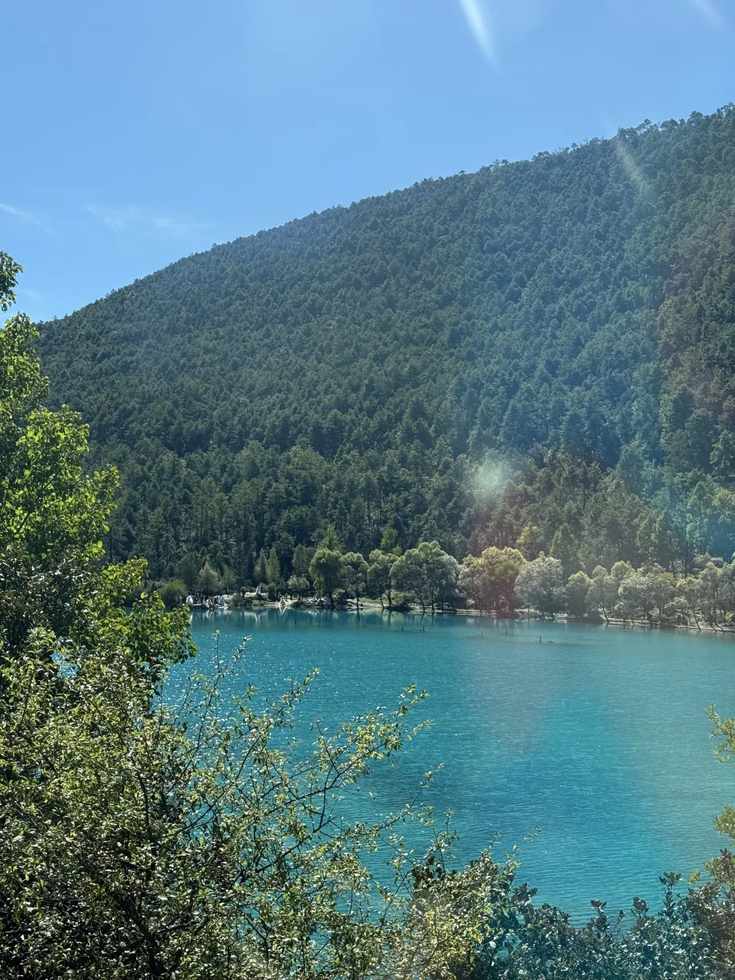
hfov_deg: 30.3
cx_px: 368
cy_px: 490
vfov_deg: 39.7
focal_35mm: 48
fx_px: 1359
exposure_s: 1/3704
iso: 80
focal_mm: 6.76
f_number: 1.78
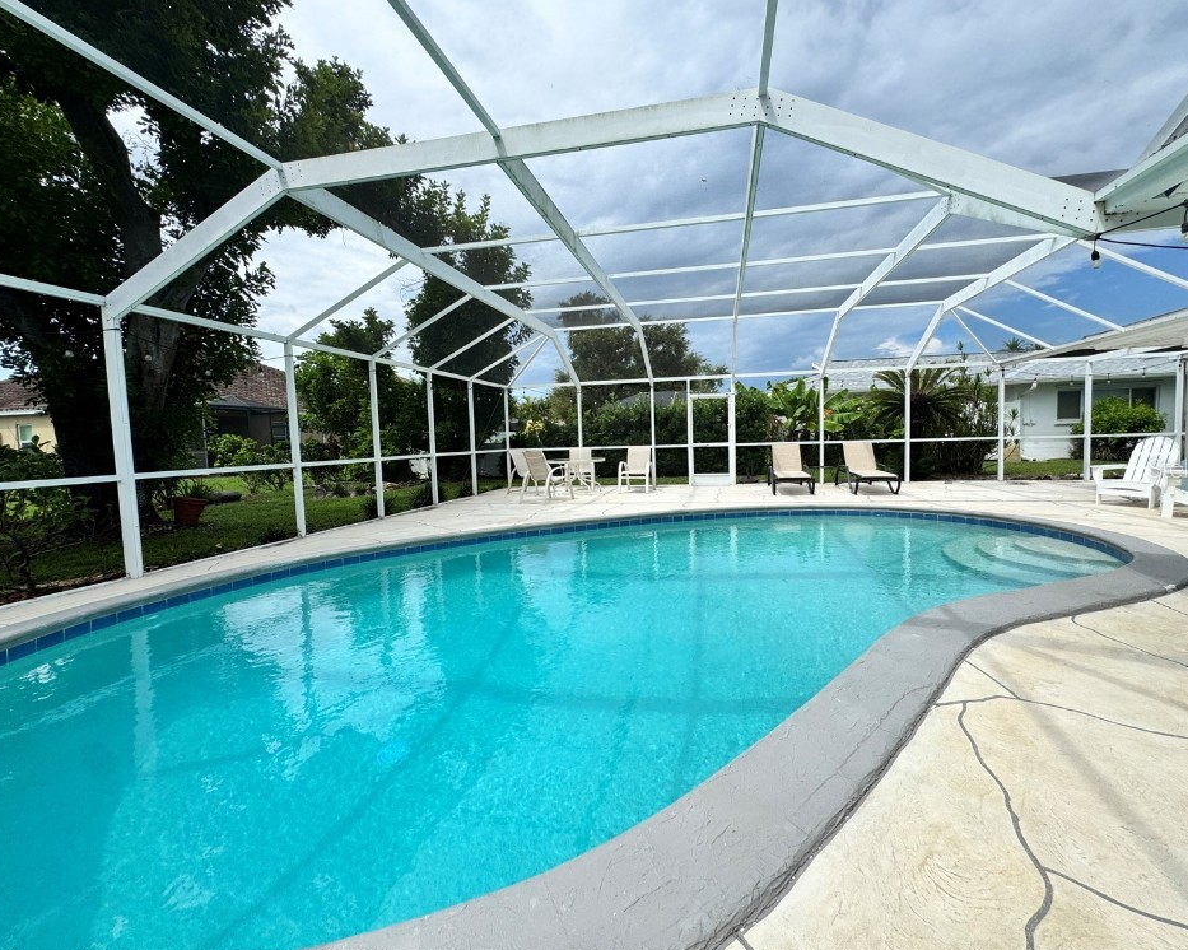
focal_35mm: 15
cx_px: 616
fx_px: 527
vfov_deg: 84.0
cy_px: 467
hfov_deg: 96.8
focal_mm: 2.22
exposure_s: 1/956
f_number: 2.2
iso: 50
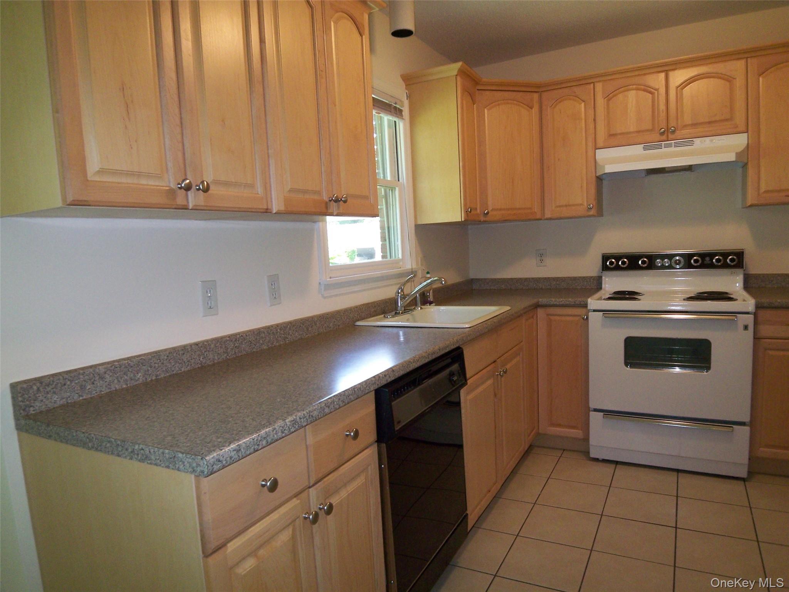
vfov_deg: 58.9
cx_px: 394
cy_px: 296
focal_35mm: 23
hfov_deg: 73.9
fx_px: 524
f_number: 2.8
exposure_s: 1/30
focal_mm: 3.8
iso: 125
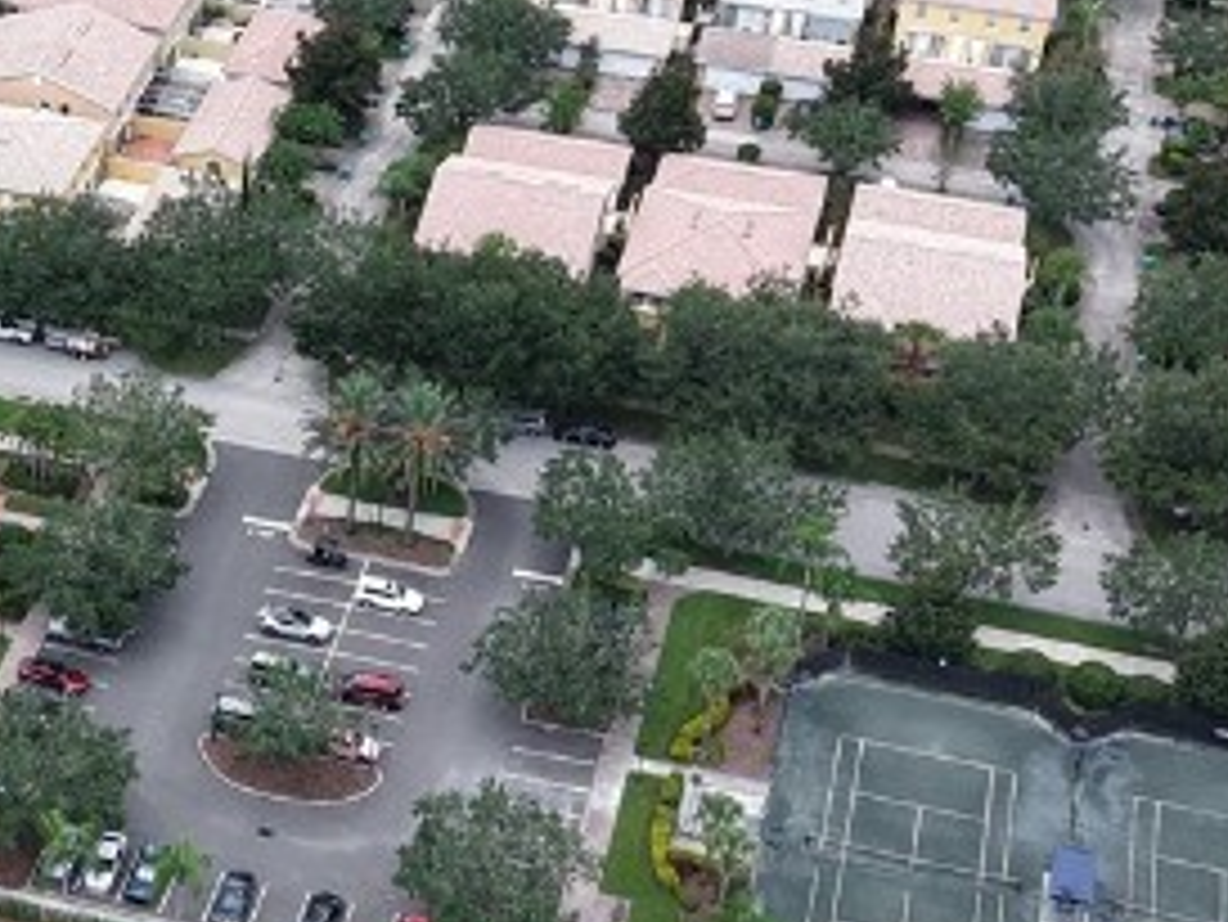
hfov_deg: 21.0
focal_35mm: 90
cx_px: -18
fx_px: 3194
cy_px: 486
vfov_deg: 16.4
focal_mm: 8.67
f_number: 1.8
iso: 110
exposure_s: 1/1000
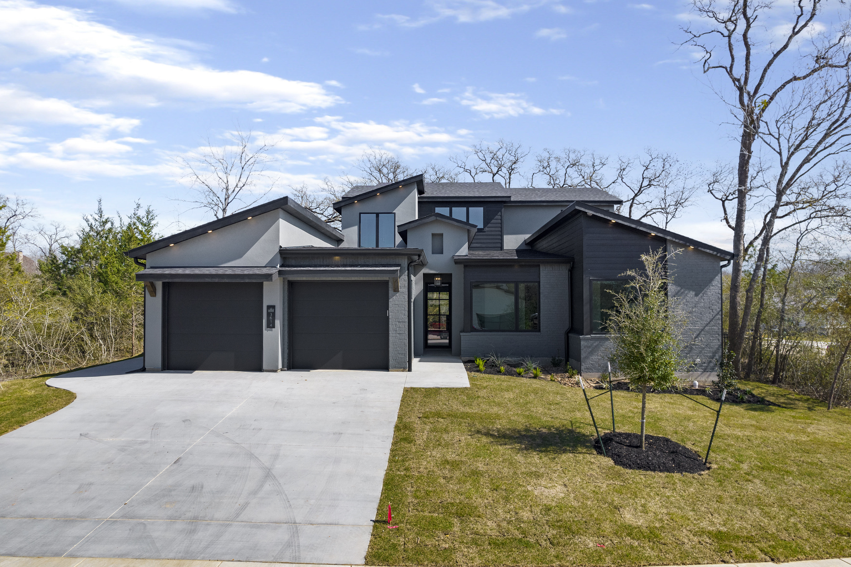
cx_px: 426
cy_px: 284
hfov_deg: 78.6
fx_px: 520
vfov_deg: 57.2
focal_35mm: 22
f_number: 2.8
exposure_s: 1/2500
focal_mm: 8.38
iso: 140
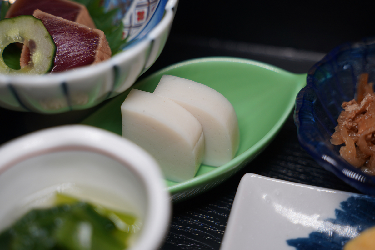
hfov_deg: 27.0
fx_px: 781
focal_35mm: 75
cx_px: 188
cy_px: 125
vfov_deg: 18.2
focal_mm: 75
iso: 100
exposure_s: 1/80
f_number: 4
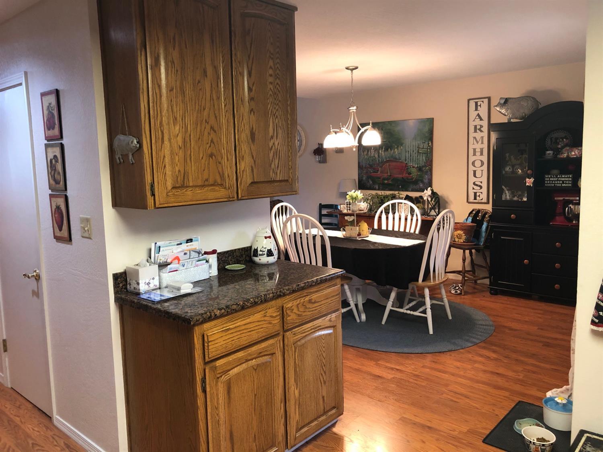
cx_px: 302
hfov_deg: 63.5
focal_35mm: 28
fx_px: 488
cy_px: 226
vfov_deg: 49.7
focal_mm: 3.99
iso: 50
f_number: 1.8
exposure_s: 1/15
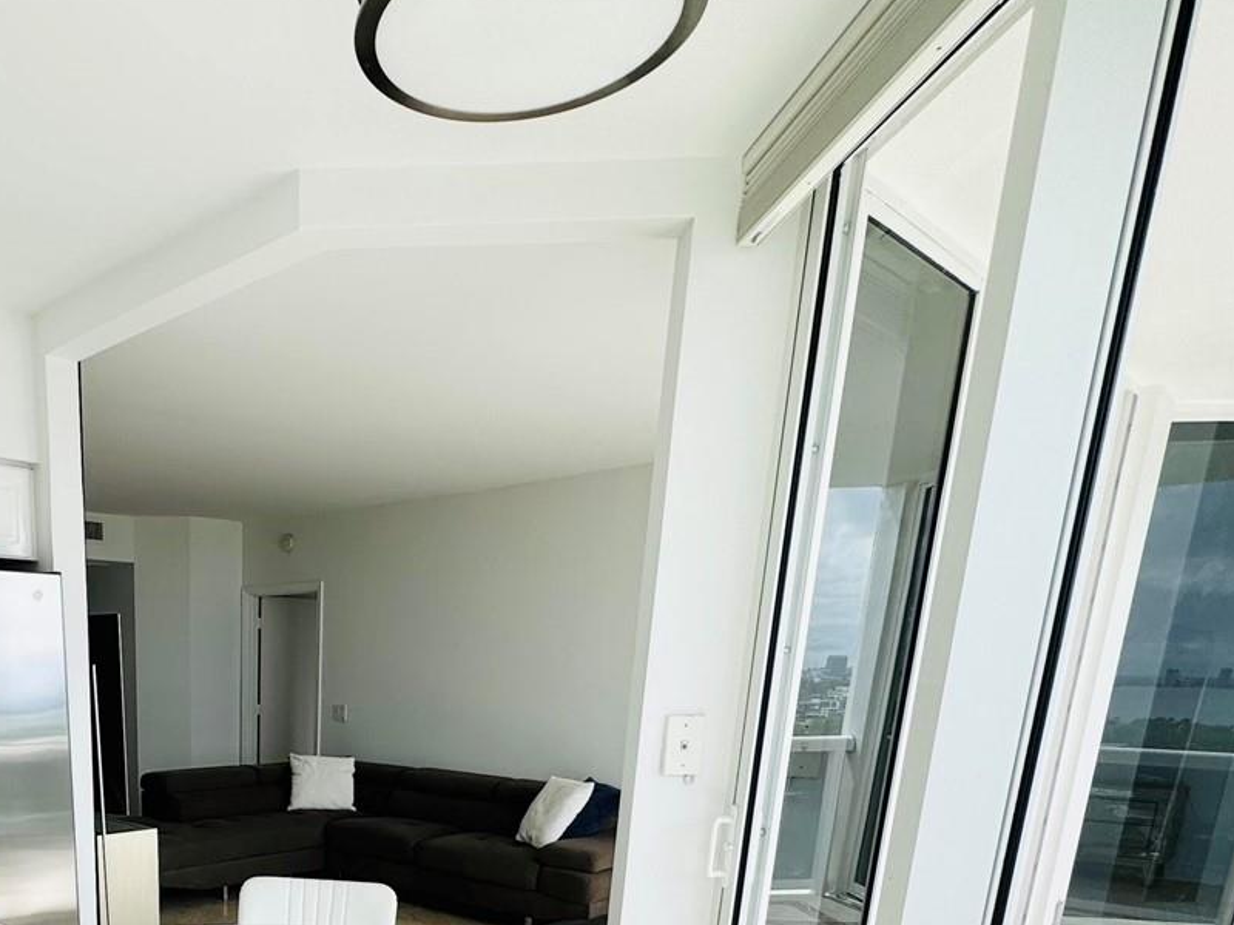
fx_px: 998
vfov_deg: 43.1
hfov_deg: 58.7
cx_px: 253
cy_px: 914
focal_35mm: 28
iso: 40
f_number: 2.2
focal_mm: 2.22
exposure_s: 1/448
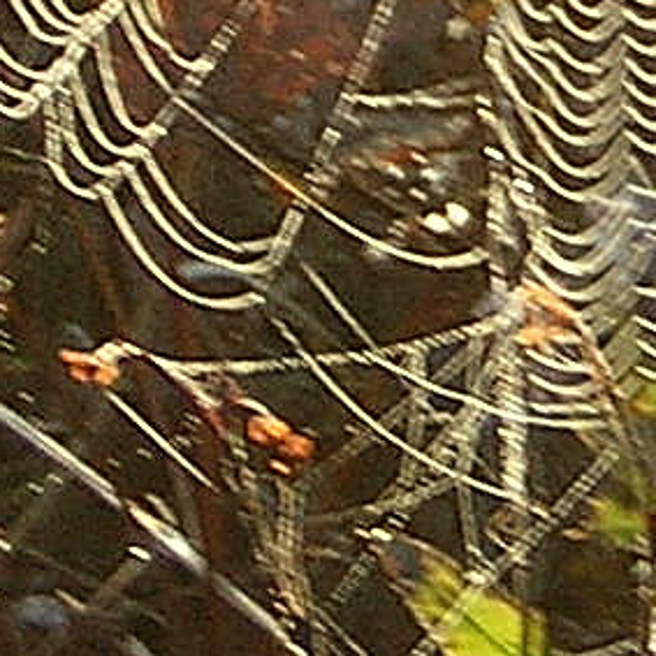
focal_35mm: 540
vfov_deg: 3.2
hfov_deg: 3.2
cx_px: 841
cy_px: -283
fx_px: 11578
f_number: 4.7
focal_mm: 14.1
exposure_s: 1/52.7
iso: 50
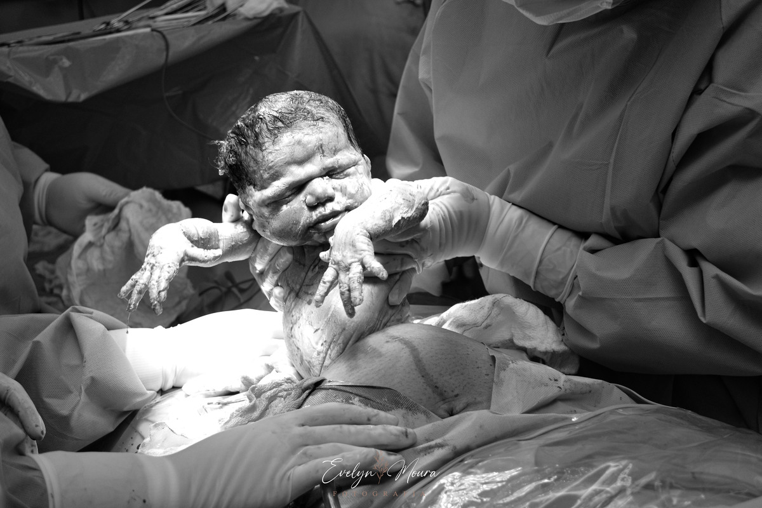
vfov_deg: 25.1
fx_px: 1143
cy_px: 254
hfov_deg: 36.9
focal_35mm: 54
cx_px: 381
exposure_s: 1/200
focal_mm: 36
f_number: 5
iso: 400
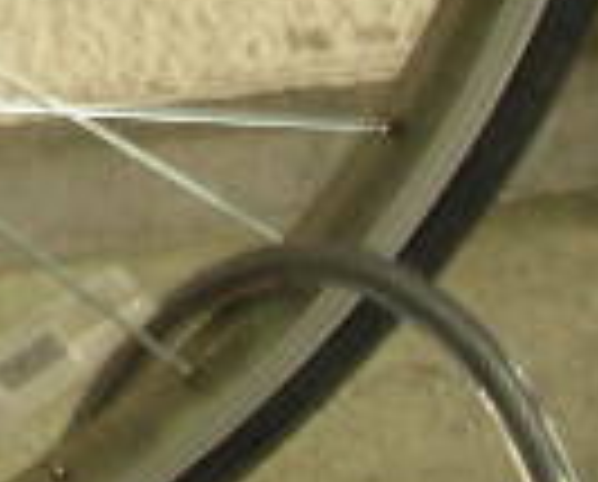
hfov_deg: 9.9
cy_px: -288
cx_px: -652
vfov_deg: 8.5
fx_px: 3157
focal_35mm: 178
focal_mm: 6.3
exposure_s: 1/3.8
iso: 200
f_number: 3.2
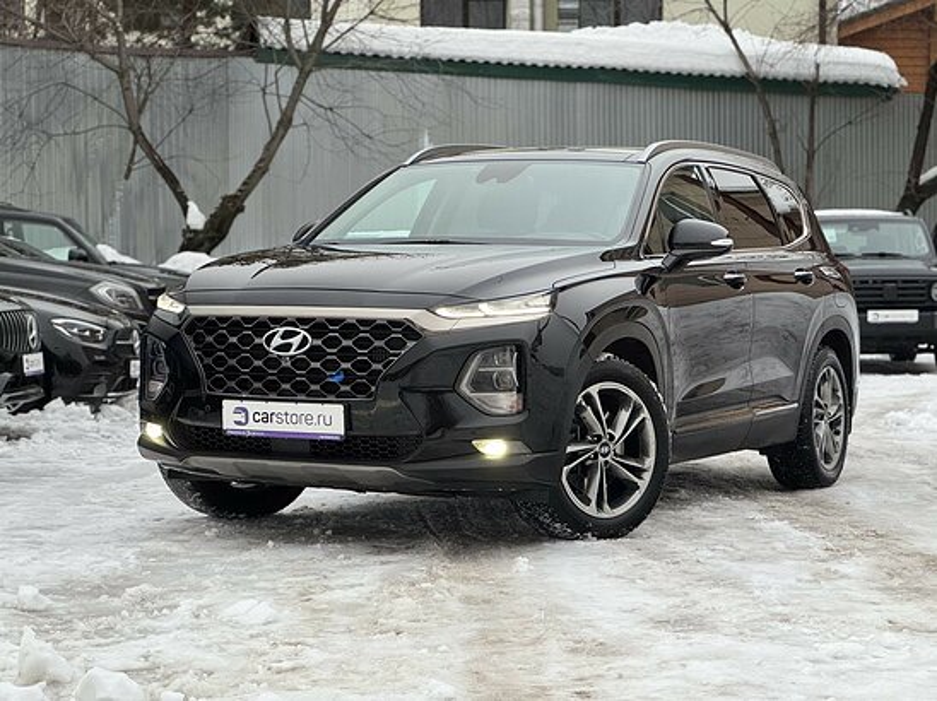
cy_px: 350
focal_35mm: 77
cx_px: 468
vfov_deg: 19.1
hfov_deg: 25.4
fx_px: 2082
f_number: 2.8
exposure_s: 1/60
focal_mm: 9
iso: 400
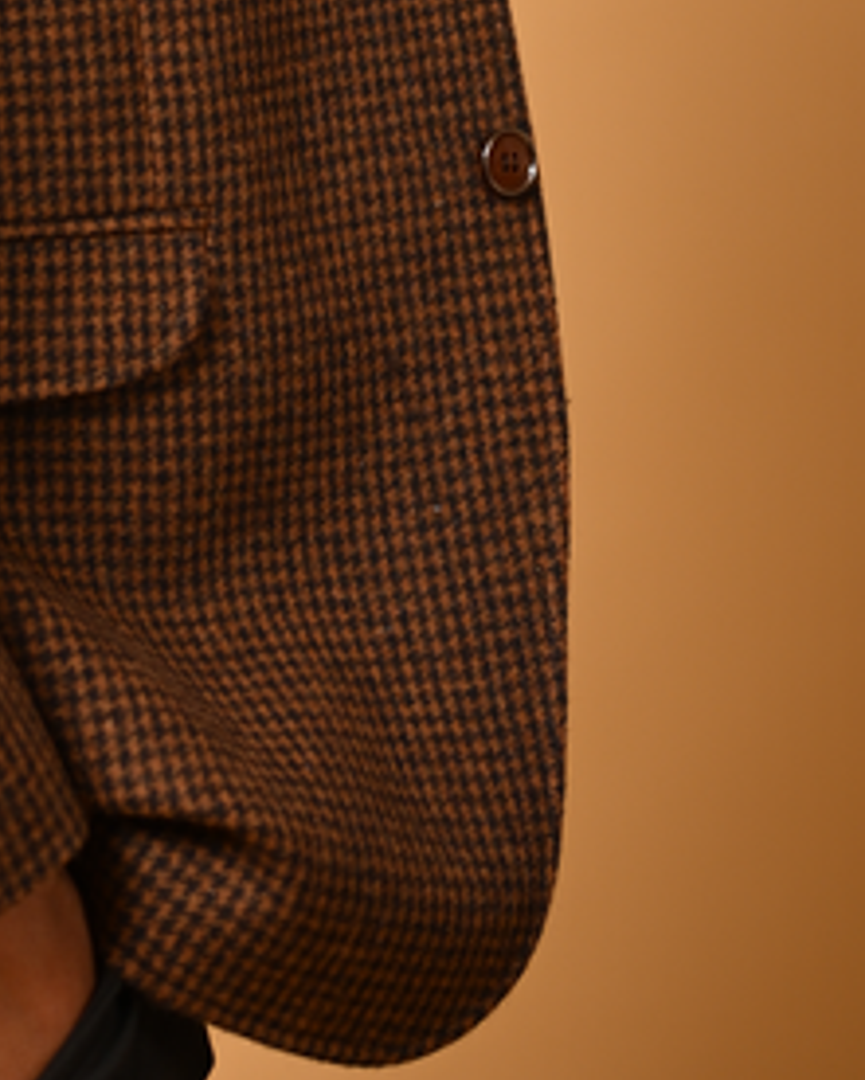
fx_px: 5981
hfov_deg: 8.2
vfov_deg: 9.9
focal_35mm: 187
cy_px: -681
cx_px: -37
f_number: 2.2
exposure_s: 1/1000
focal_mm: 50
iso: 160
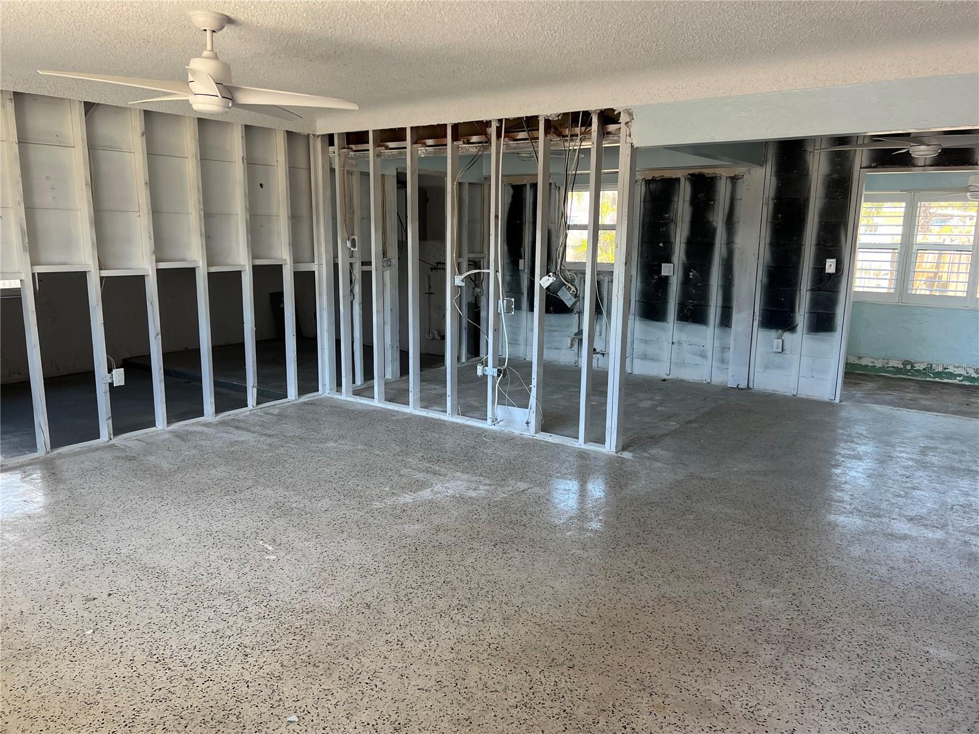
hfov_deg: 67.3
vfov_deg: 53.1
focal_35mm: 26
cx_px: 490
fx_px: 735
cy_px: 367
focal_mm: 5.7
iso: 80
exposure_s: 1/121
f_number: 1.5
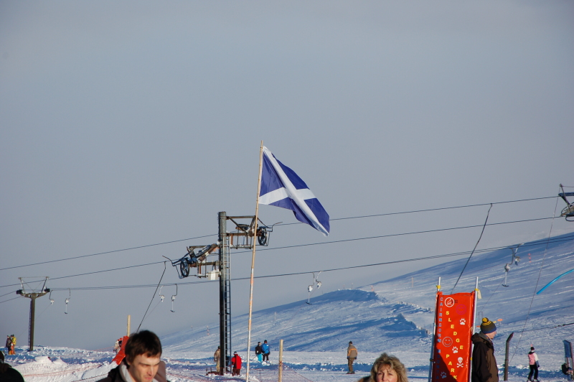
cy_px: 191
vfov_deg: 8.7
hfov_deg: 13.1
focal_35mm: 158
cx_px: 287
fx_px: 2509
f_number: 8
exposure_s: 1/1000
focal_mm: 105
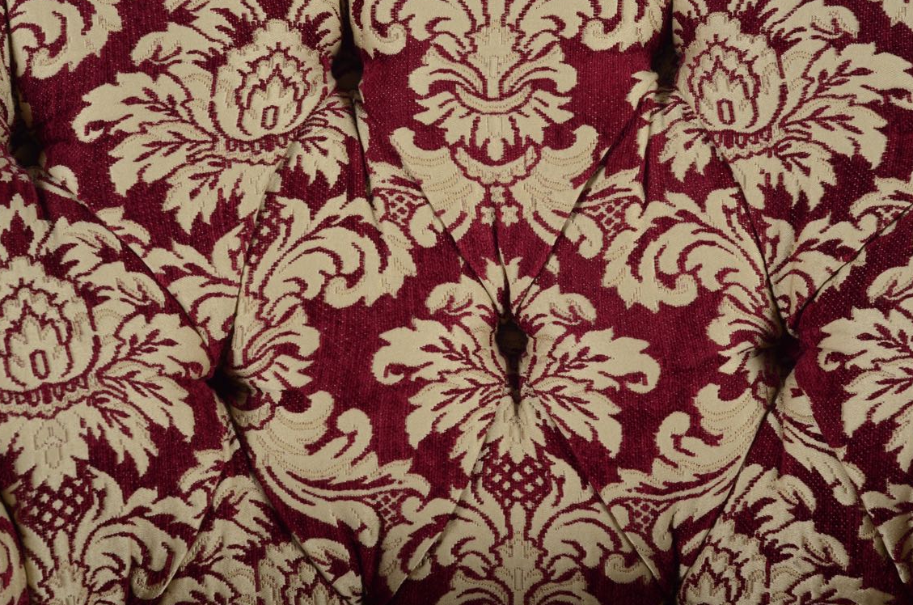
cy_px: 319
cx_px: 508
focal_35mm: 85
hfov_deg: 23.9
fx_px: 2151
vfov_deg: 16.0
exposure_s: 1/125
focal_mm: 50
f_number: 5.6
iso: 100
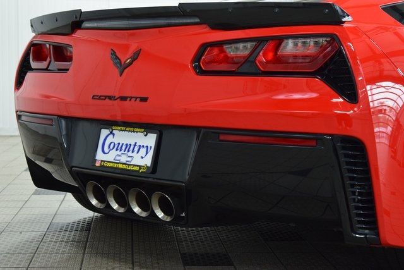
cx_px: 202
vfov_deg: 21.6
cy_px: 135
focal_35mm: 63
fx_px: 707
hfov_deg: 31.9
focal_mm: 42
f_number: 5
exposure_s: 1/60
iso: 1600
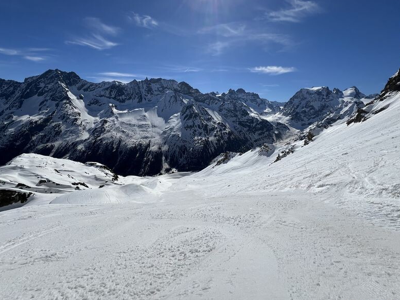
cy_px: 136
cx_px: 195
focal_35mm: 15
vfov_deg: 81.5
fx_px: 173
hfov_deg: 98.2
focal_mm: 1.57
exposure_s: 1/6944
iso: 40
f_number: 1.8
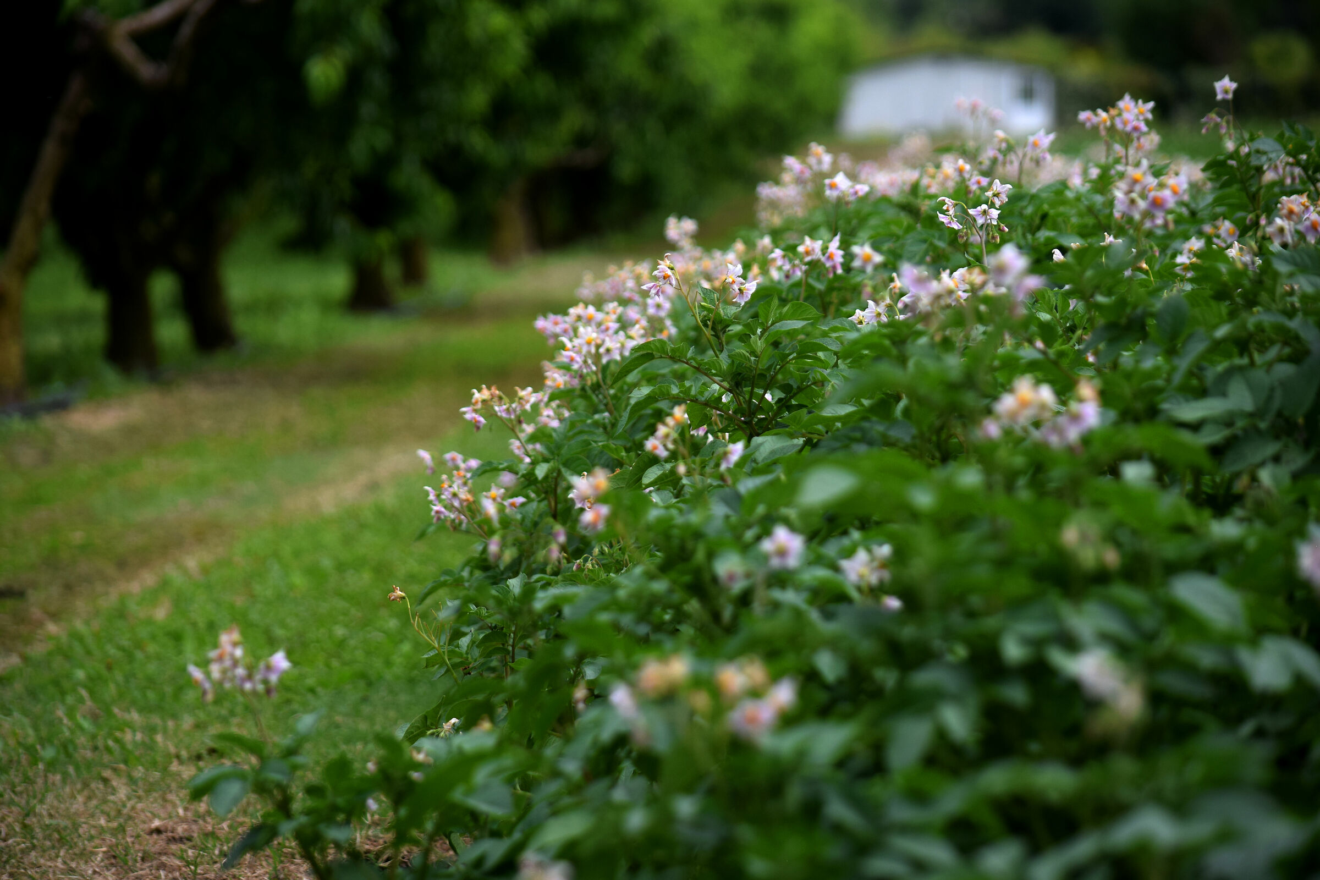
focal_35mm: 188
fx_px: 6874
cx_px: 660
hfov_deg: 11.0
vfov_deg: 7.3
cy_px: 440
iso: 400
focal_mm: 125
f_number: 5
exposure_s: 1/400
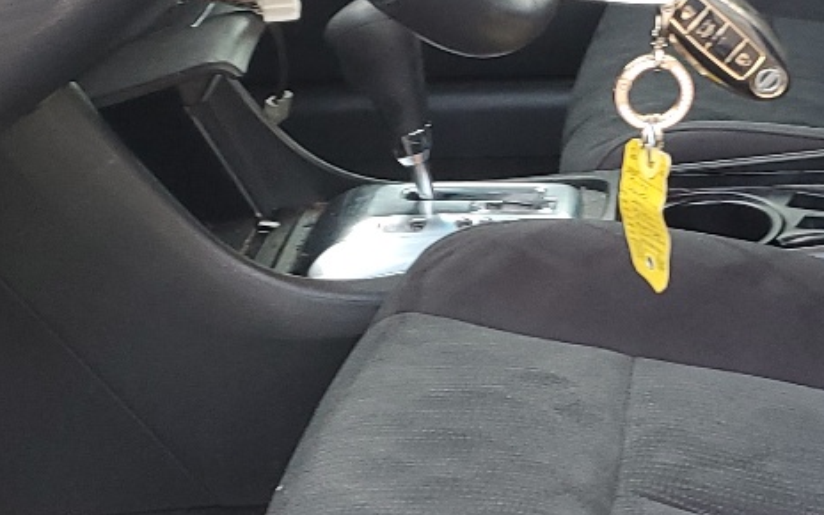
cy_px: 238
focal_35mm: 95
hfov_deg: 21.7
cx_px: 602
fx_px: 2133
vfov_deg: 13.8
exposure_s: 1/60.2
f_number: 1.5
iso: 96
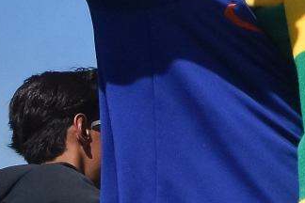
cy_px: 8
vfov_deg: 5.9
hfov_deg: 8.6
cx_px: 498
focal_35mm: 231
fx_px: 1957
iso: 500
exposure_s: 1/1600
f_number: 9
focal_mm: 26
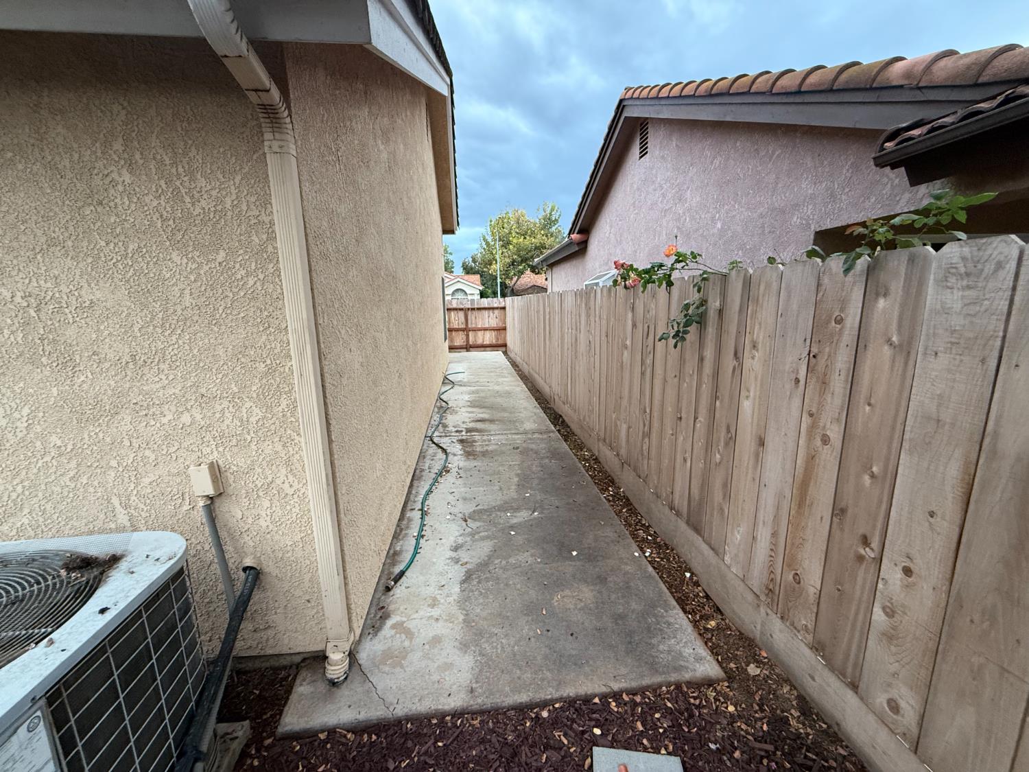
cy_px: 386
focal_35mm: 14
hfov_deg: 102.1
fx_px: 416
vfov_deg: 85.7
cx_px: 514
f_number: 2.2
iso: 320
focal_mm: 2.22
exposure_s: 1/93
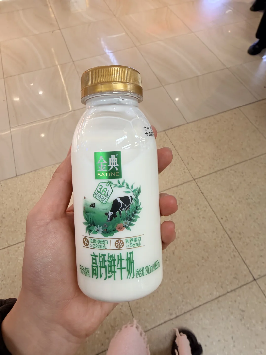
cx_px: 133
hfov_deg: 56.8
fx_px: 246
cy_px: 178
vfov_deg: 71.6
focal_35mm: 24
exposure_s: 1/100
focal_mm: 2.22
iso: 80
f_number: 2.2
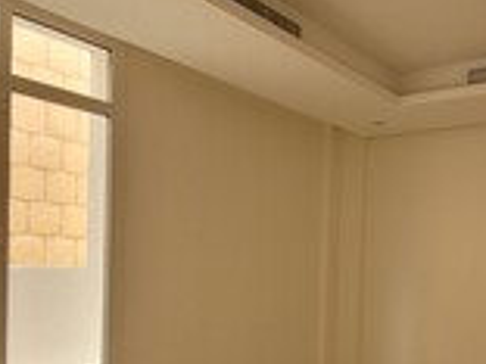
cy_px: 282
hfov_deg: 47.9
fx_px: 534
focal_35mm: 38
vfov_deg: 36.7
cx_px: 338
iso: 50
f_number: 2.2
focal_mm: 1.74
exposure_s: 1/50
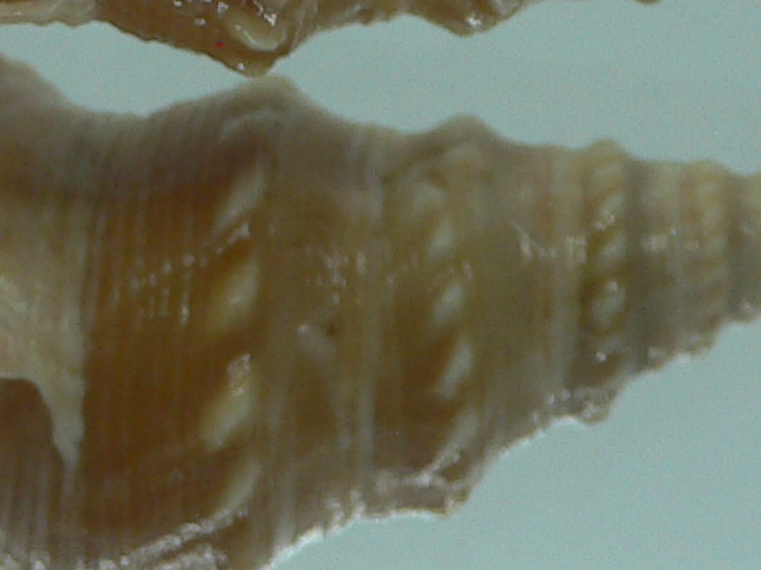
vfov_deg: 11.1
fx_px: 2857
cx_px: 62
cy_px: -164
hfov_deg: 15.0
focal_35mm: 130
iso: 80
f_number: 2.8
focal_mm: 4.6
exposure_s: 1/60
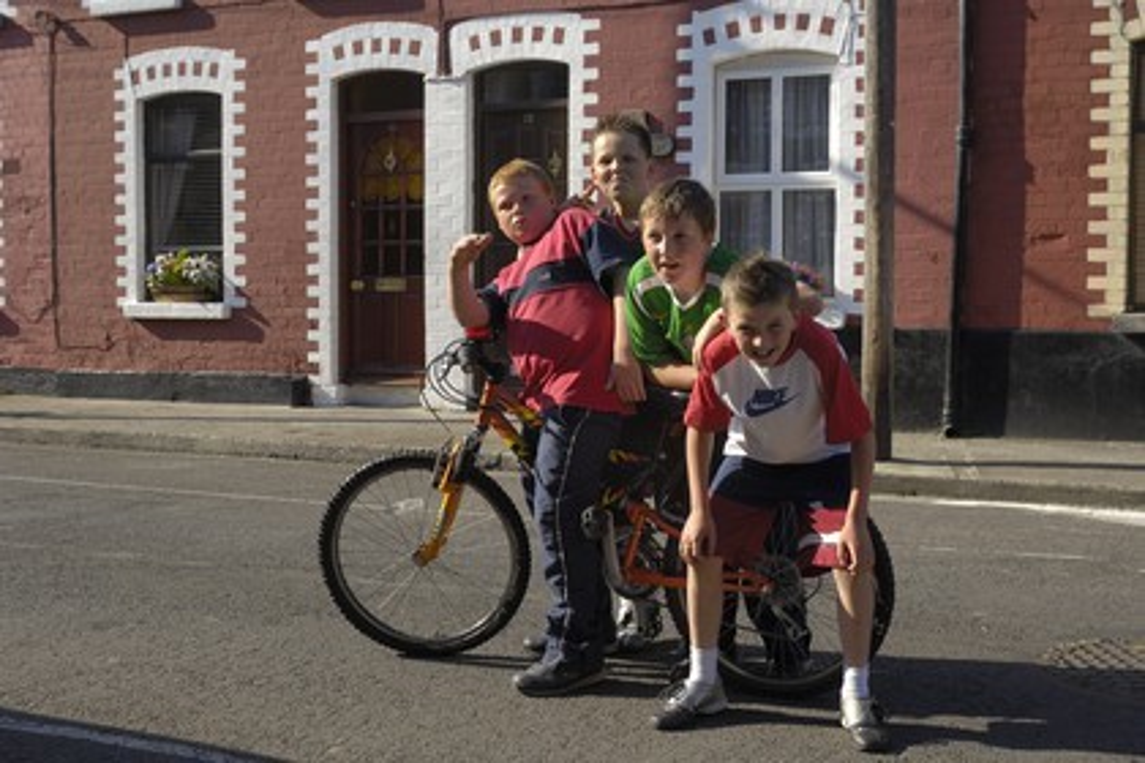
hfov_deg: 46.4
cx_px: 572
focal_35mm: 42
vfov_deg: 31.9
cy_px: 382
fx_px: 1336
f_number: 7.1
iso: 100
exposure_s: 1/250
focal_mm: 28
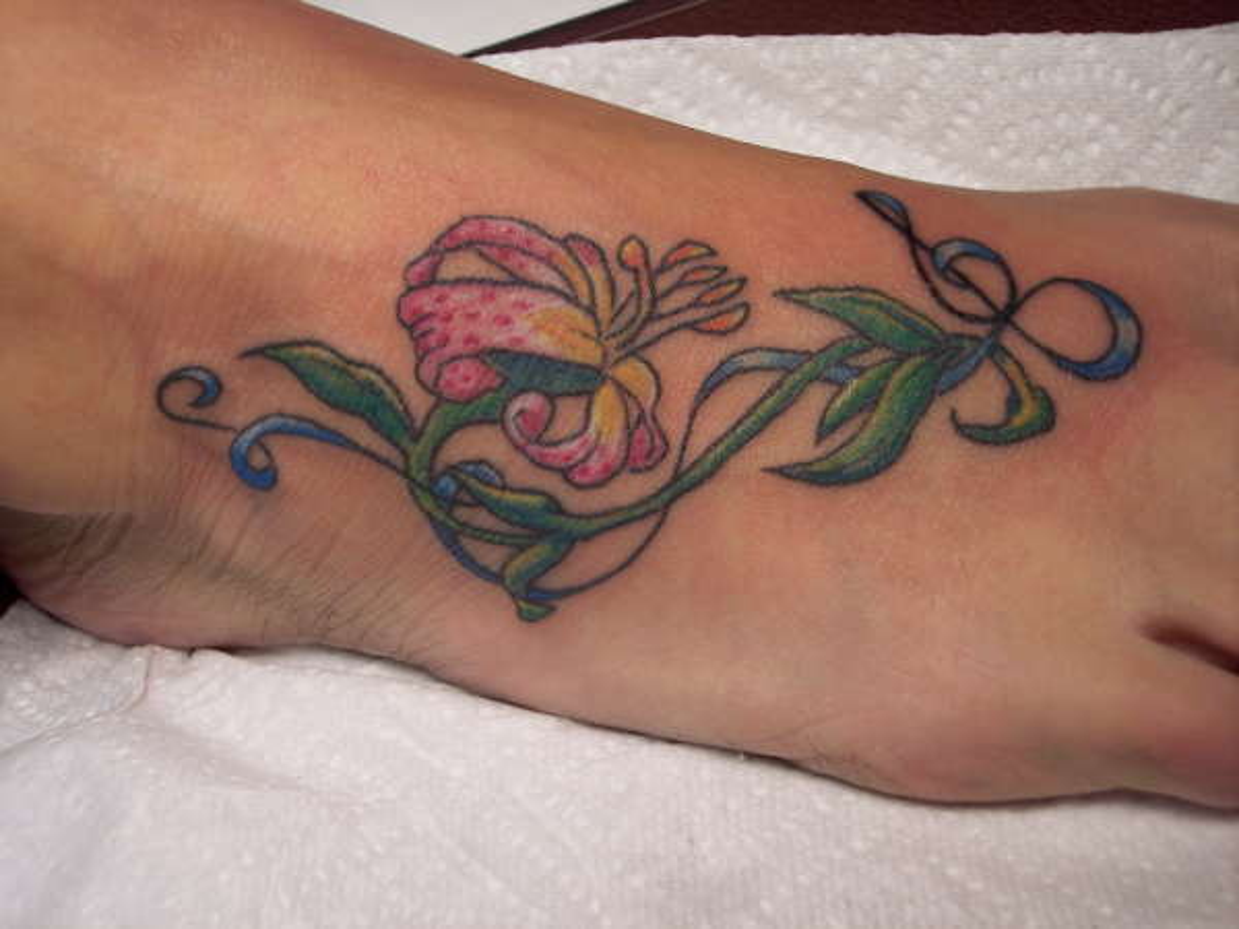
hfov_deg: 36.8
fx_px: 1861
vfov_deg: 28.0
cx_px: 620
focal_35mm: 52
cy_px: 464
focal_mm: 10.7
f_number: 4
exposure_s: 1/45
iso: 100
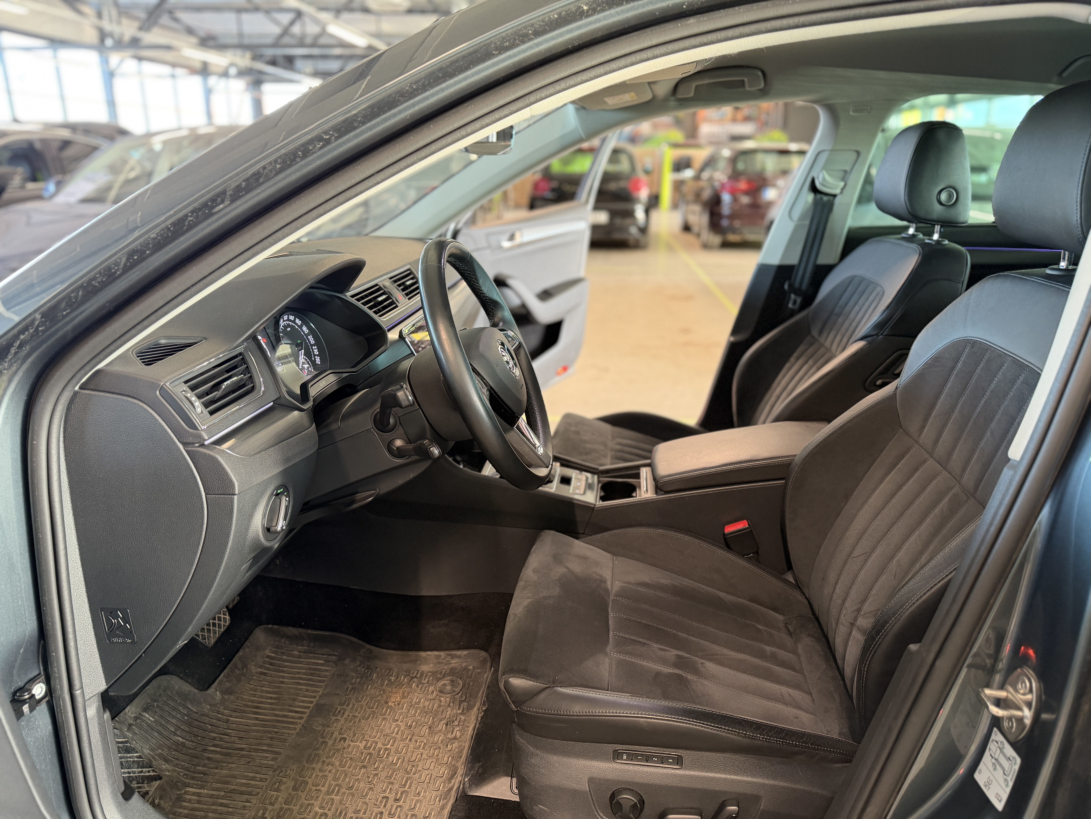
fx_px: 756
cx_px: 546
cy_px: 410
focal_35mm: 24
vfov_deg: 56.8
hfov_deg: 71.6
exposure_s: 1/60
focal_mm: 6.76
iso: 250
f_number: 1.78
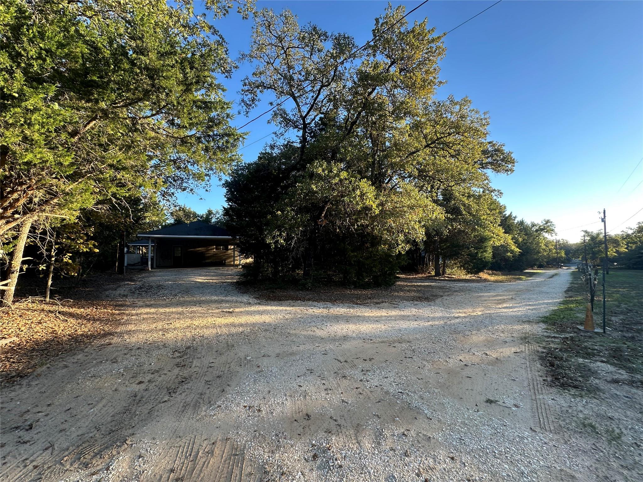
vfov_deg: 85.7
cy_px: 241
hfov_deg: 102.1
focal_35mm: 14
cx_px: 322
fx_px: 260
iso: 40
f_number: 2.2
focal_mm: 2.22
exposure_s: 1/154
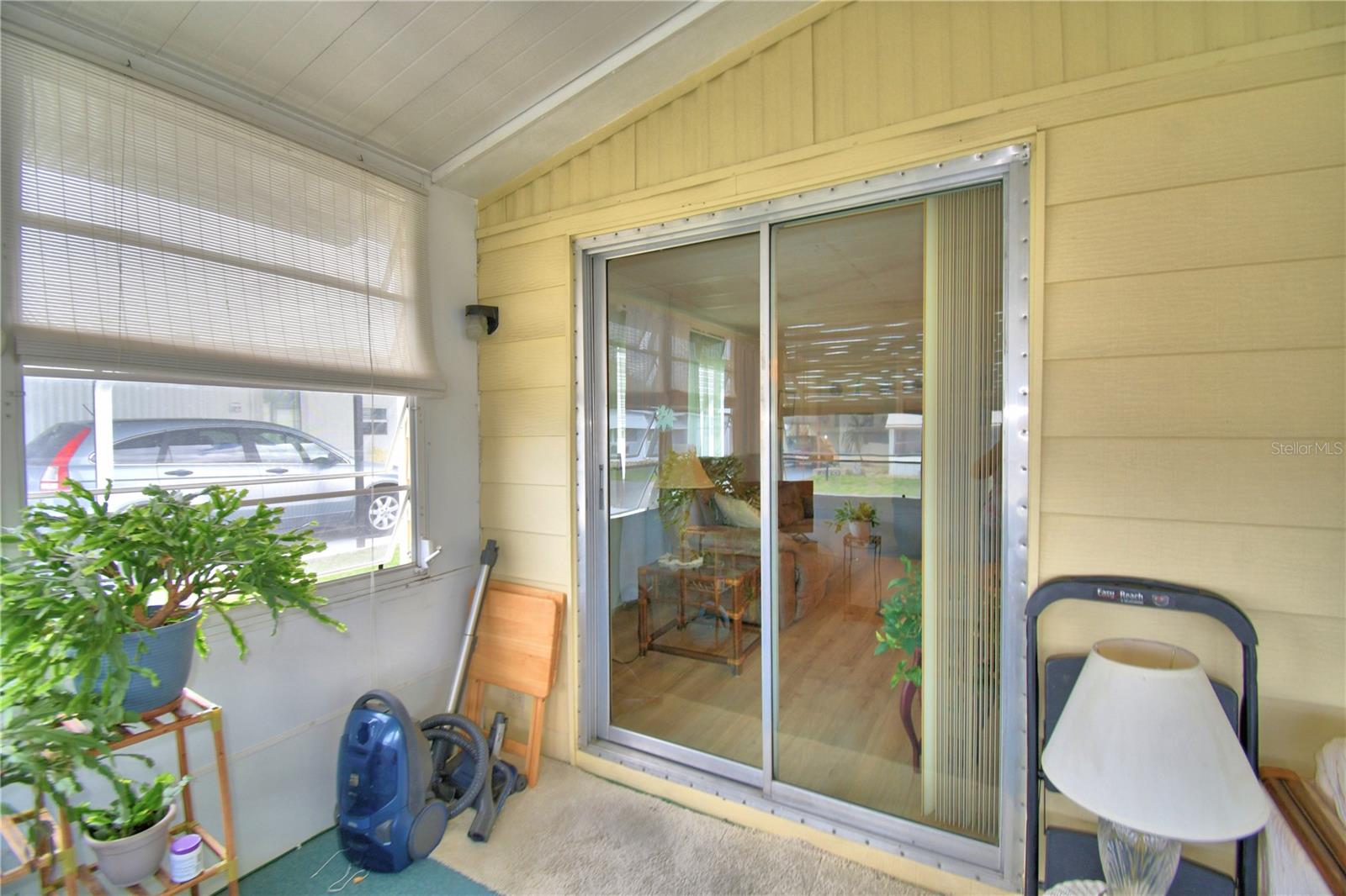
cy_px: 448
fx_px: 561
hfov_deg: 100.4
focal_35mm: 15
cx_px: 673
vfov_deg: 77.3
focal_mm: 10
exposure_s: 1/60
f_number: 4.5
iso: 200
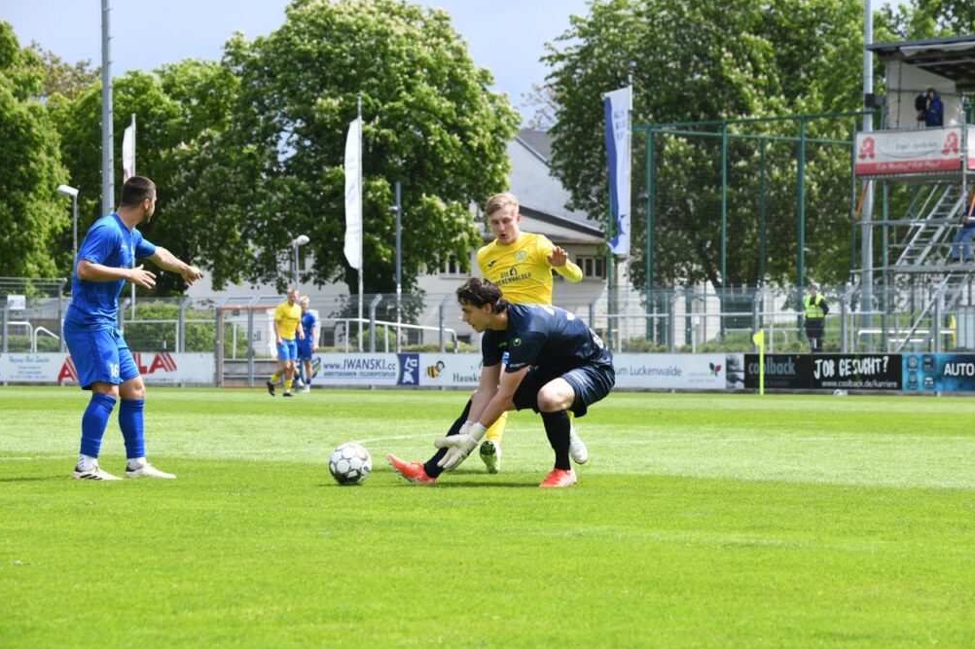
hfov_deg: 14.9
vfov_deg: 9.9
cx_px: 489
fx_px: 3735
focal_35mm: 138
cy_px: 330
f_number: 8
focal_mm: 135
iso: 1250
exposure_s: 1/1600
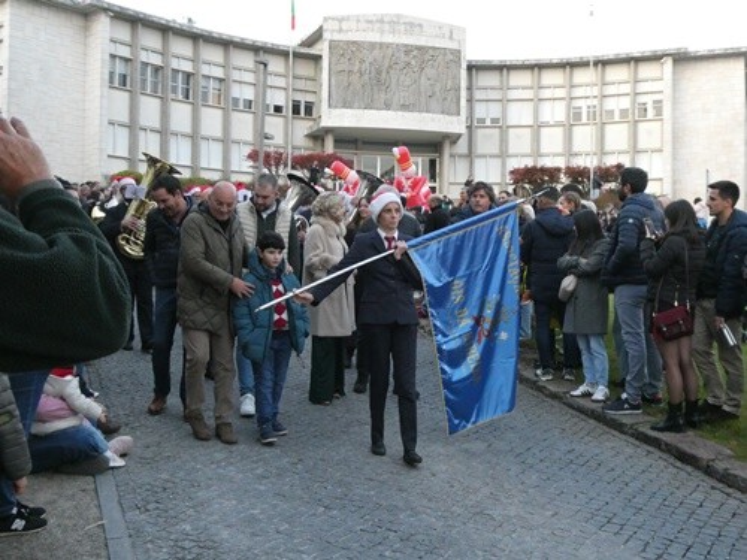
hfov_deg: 46.8
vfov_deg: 36.0
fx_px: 863
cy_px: 280
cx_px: 374
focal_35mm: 40
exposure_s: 1/80
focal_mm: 7.2
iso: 800
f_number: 3.8
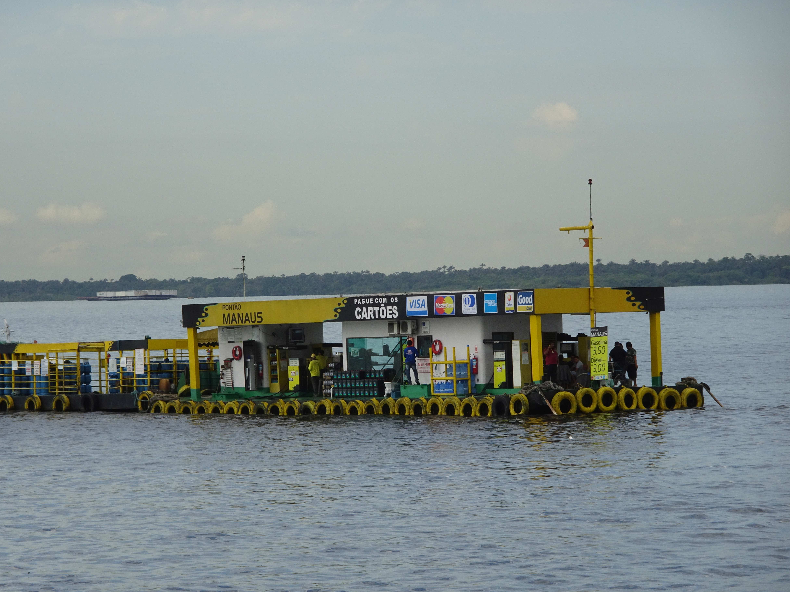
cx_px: 395
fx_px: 5158
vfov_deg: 6.6
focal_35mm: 226
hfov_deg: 8.8
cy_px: 295
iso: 80
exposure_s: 1/320
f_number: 6.3
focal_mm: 38.47
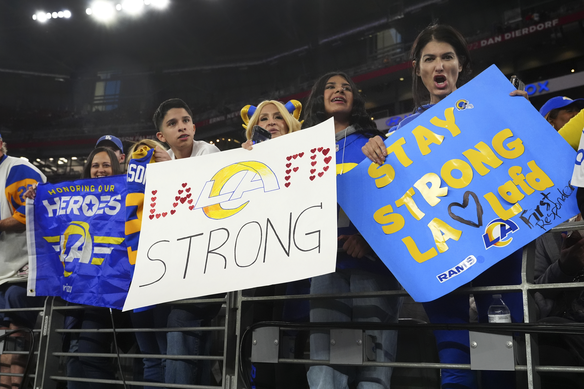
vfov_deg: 36.9
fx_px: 584
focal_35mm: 36
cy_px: 194
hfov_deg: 53.1
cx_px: 292
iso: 5000
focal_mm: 36
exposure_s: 1/1250
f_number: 5.6
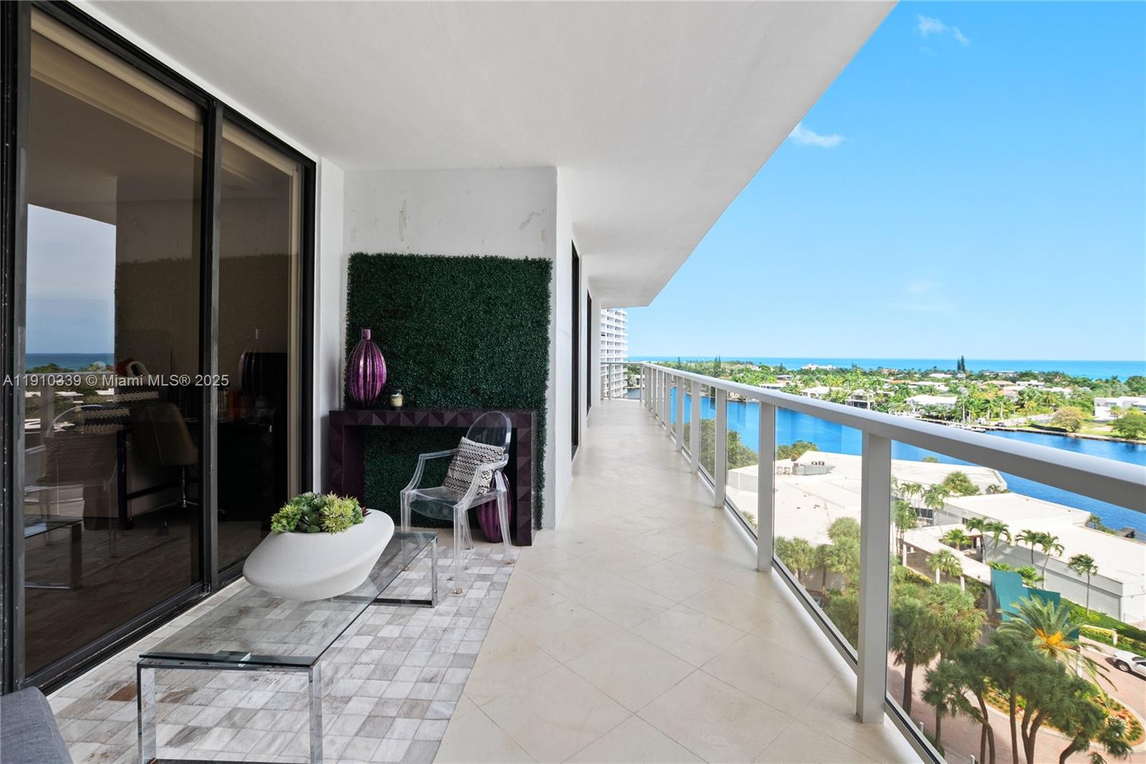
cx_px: 573
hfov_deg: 100.4
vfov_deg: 77.3
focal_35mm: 15
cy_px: 382
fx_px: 477
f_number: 8
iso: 200
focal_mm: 10
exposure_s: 1/100
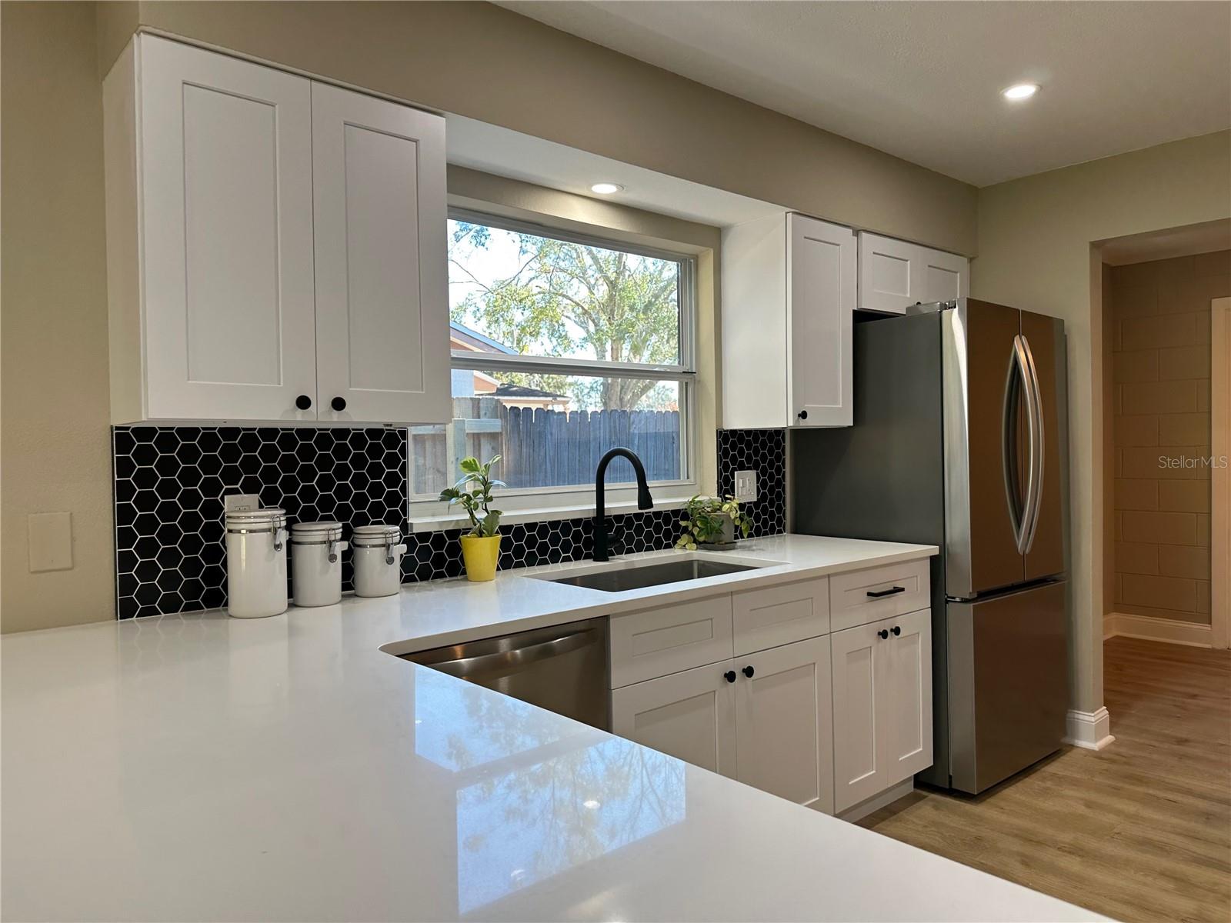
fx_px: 853
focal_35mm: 24
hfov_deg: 71.6
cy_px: 462
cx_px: 616
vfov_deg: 56.8
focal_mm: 6.86
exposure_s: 1/120
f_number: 1.78
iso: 64
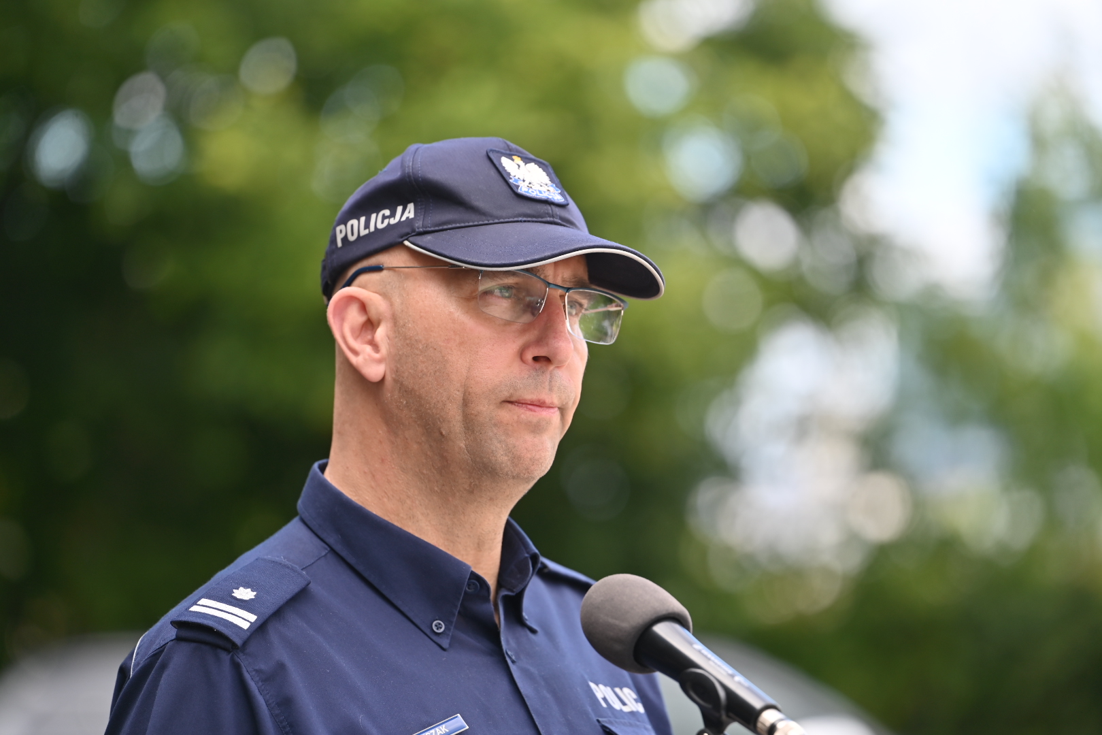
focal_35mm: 180
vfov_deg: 7.6
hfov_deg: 11.4
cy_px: 368
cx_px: 551
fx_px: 5510
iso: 100
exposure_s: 1/400
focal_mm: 180
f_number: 3.5
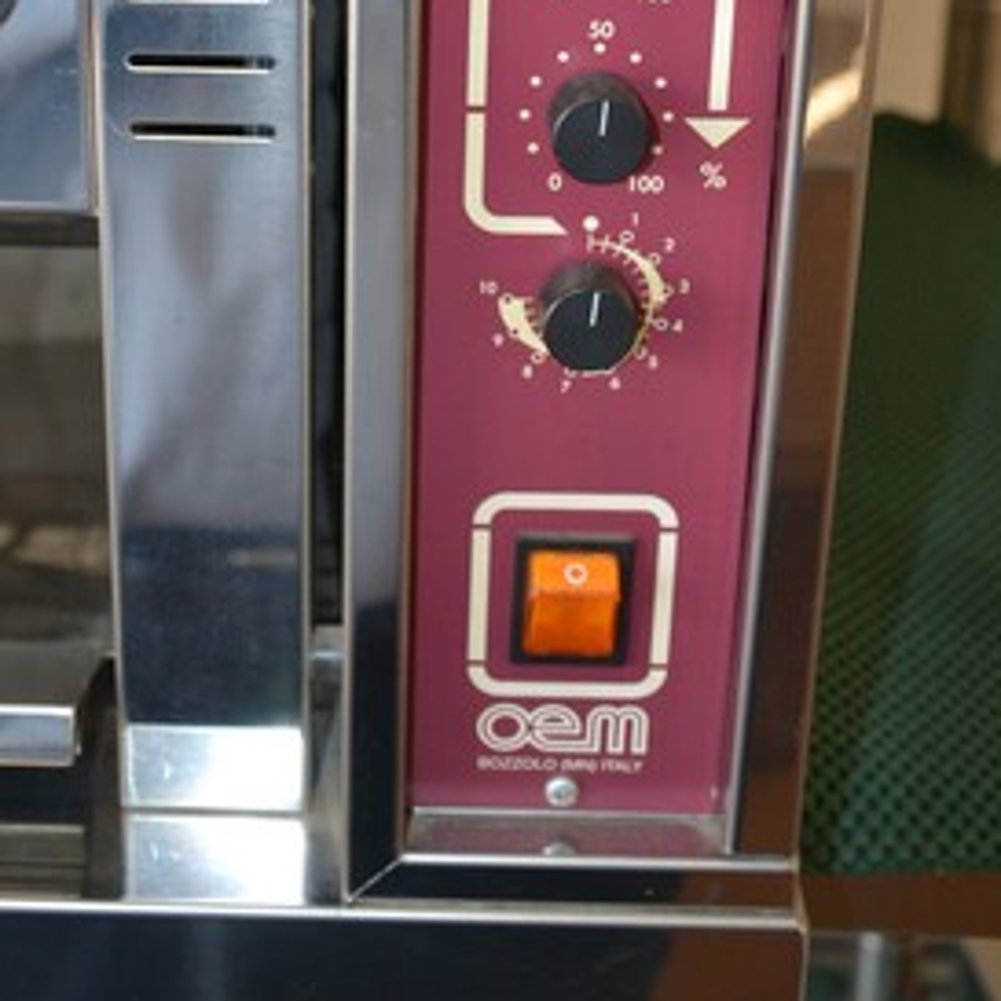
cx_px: 315
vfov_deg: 23.9
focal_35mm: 70
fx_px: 2288
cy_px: 59
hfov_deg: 24.5
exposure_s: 1/30
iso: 500
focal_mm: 25
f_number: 4
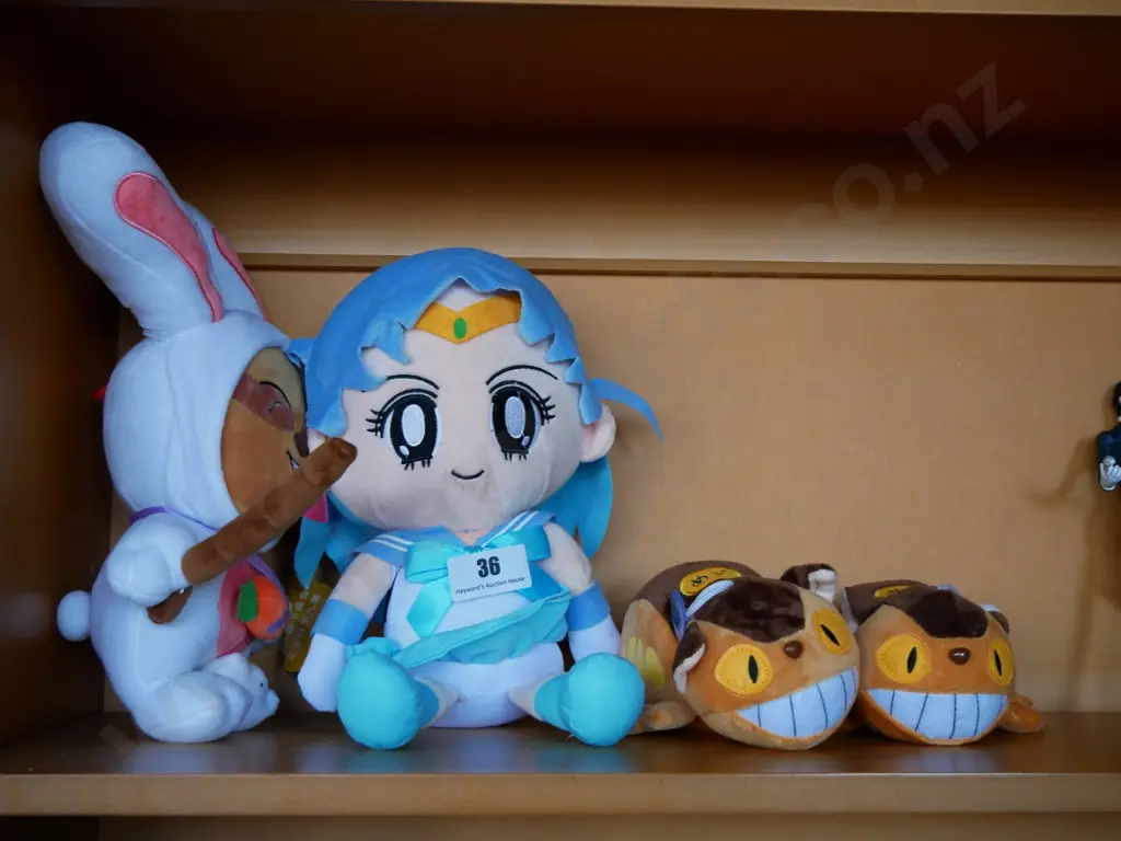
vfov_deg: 32.9
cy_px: 420
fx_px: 1425
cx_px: 560
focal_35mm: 44
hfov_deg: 42.9
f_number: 4.2
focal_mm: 22
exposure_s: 1/60
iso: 500
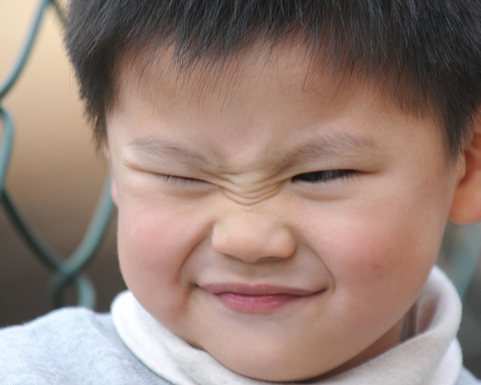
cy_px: 203
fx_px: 8725
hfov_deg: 3.2
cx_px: 246
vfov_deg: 2.5
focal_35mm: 613
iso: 200
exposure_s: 1/200
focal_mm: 340
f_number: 5.6
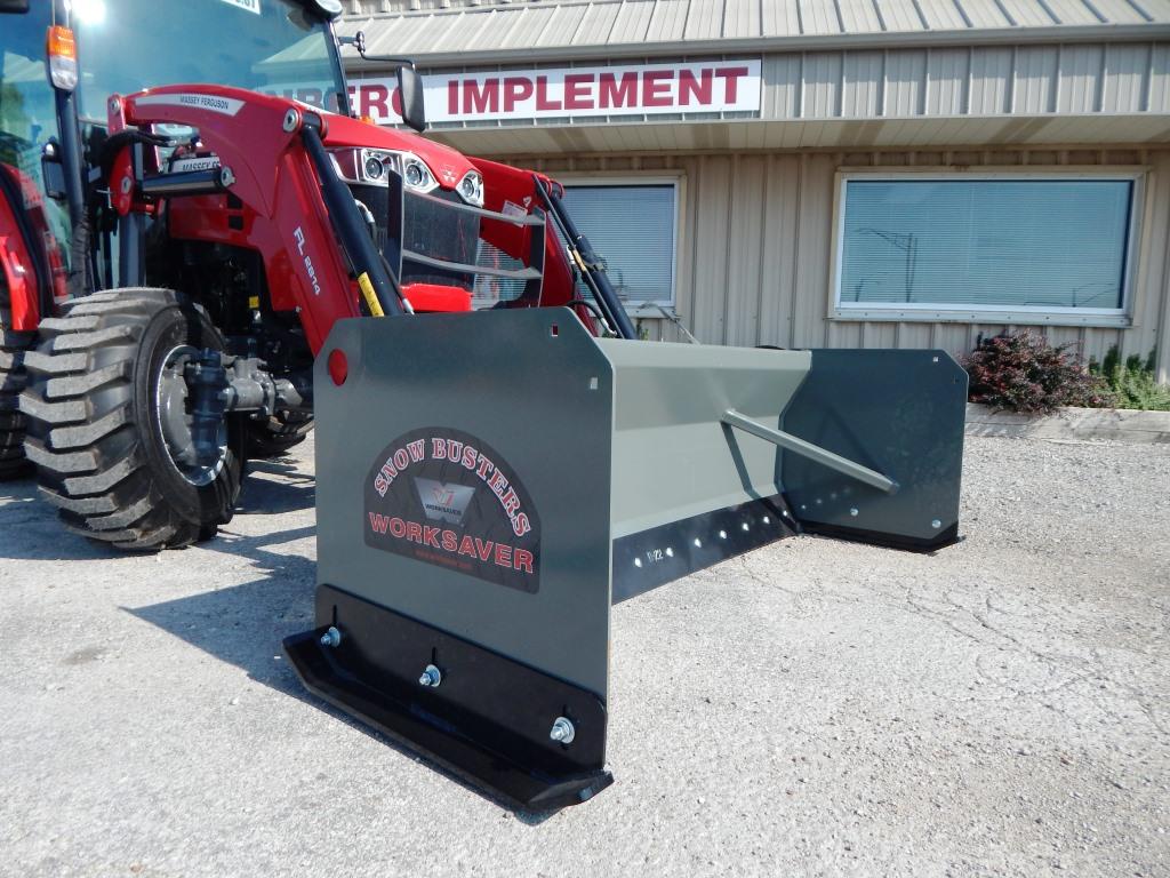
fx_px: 744
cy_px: 439
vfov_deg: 61.1
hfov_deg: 76.4
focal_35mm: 22
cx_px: 585
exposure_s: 1/400
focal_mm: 4
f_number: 6
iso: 125
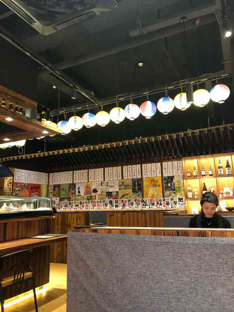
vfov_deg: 63.4
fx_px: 252
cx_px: 117
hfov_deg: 49.8
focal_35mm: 28
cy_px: 156
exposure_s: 1/14
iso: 100
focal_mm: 4
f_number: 1.8
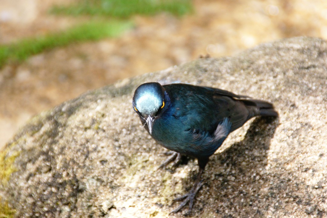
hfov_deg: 6.9
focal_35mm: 300
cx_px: 164
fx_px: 2724
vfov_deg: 4.6
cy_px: 109
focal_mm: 200
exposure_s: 1/320
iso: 1250
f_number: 6.3
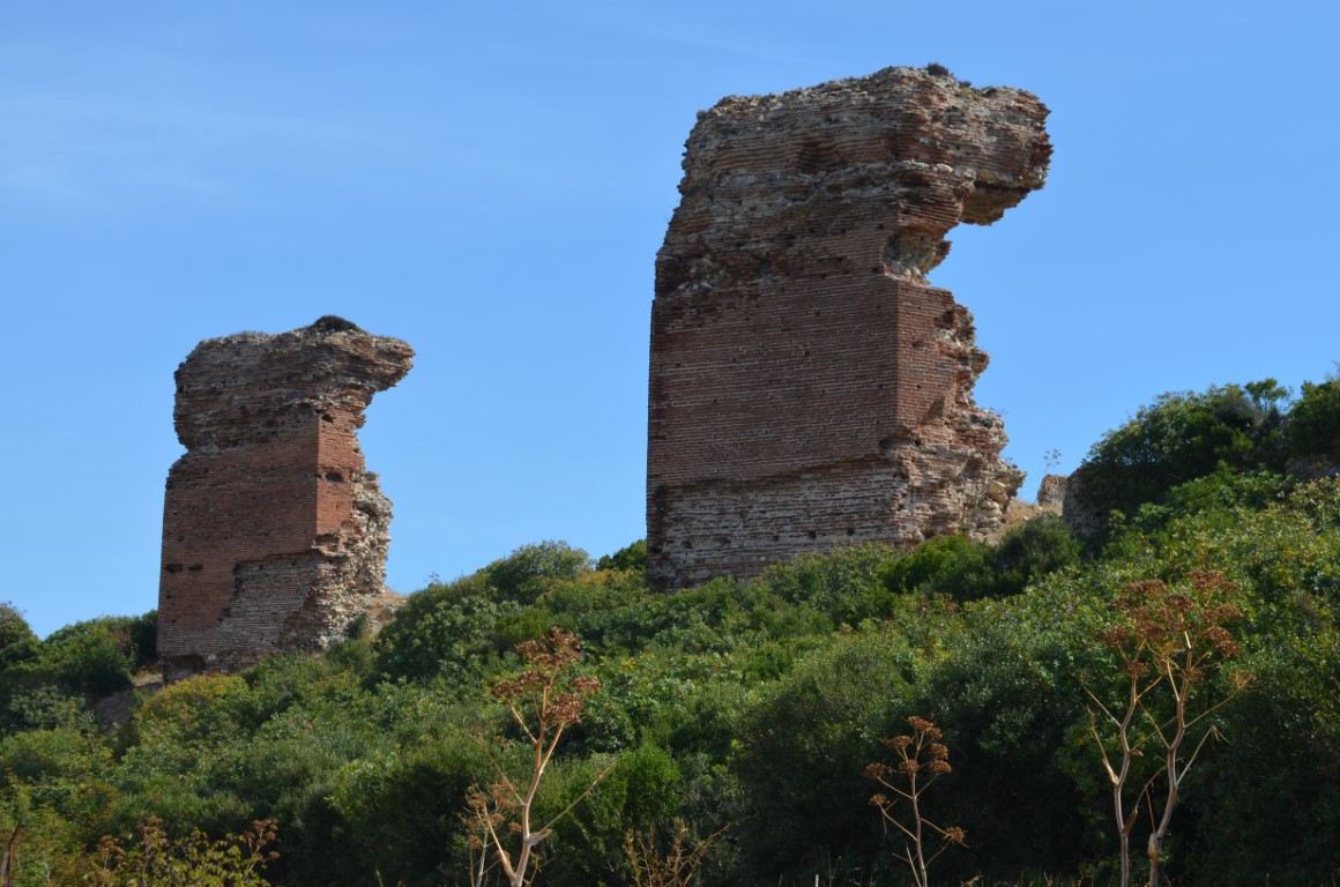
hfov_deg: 24.7
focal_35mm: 82
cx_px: 670
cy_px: 444
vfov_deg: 16.5
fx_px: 3064
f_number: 8
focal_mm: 55
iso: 110
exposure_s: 1/250
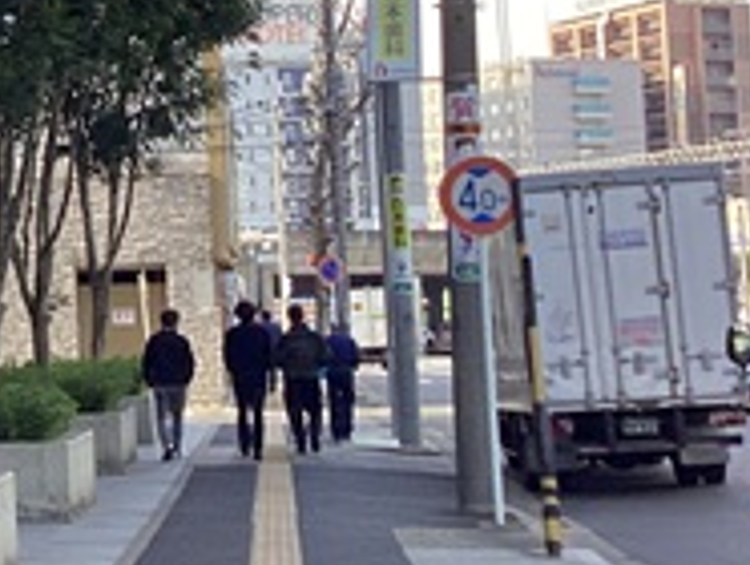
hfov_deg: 17.9
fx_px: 2169
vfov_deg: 14.8
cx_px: -306
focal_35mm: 100
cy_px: 145
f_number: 2.4
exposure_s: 1/120
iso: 25
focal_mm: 3.3
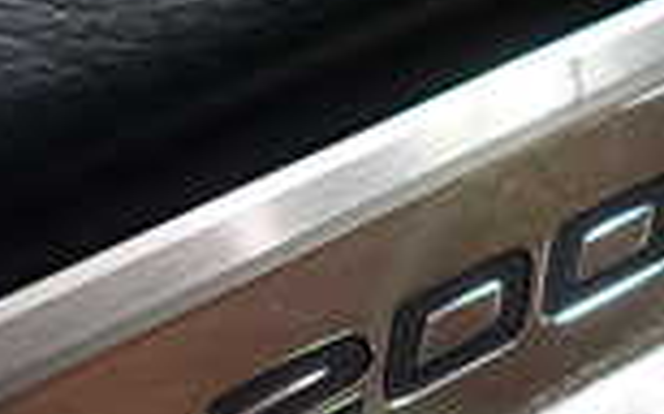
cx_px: 375
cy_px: 453
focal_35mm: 103
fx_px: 1863
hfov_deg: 20.2
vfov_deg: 12.5
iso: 200
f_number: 2
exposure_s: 1/40
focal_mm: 4.5
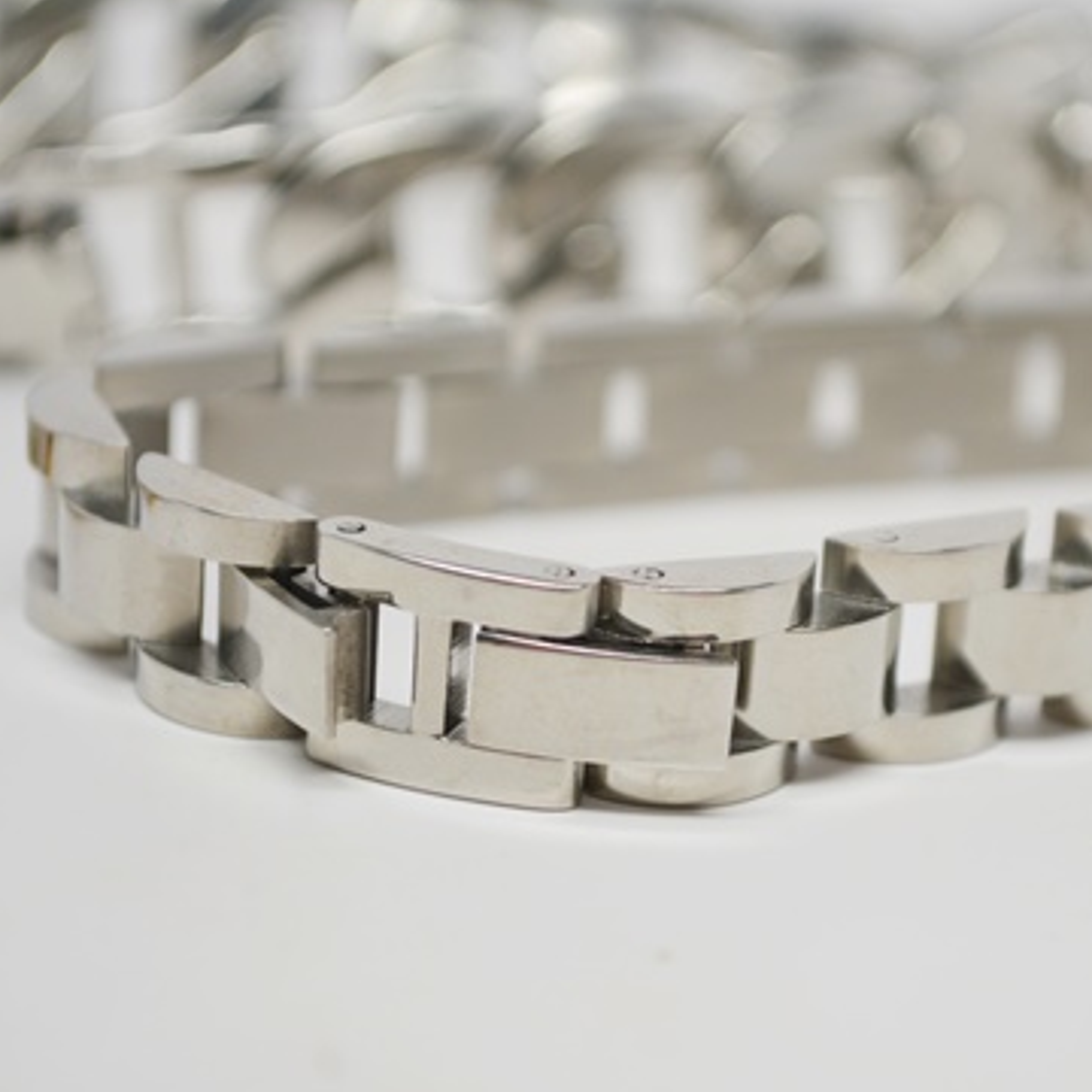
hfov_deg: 14.9
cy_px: 567
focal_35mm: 117
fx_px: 4165
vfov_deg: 14.9
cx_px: 761
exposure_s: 1/80
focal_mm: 55
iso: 400
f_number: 5.6
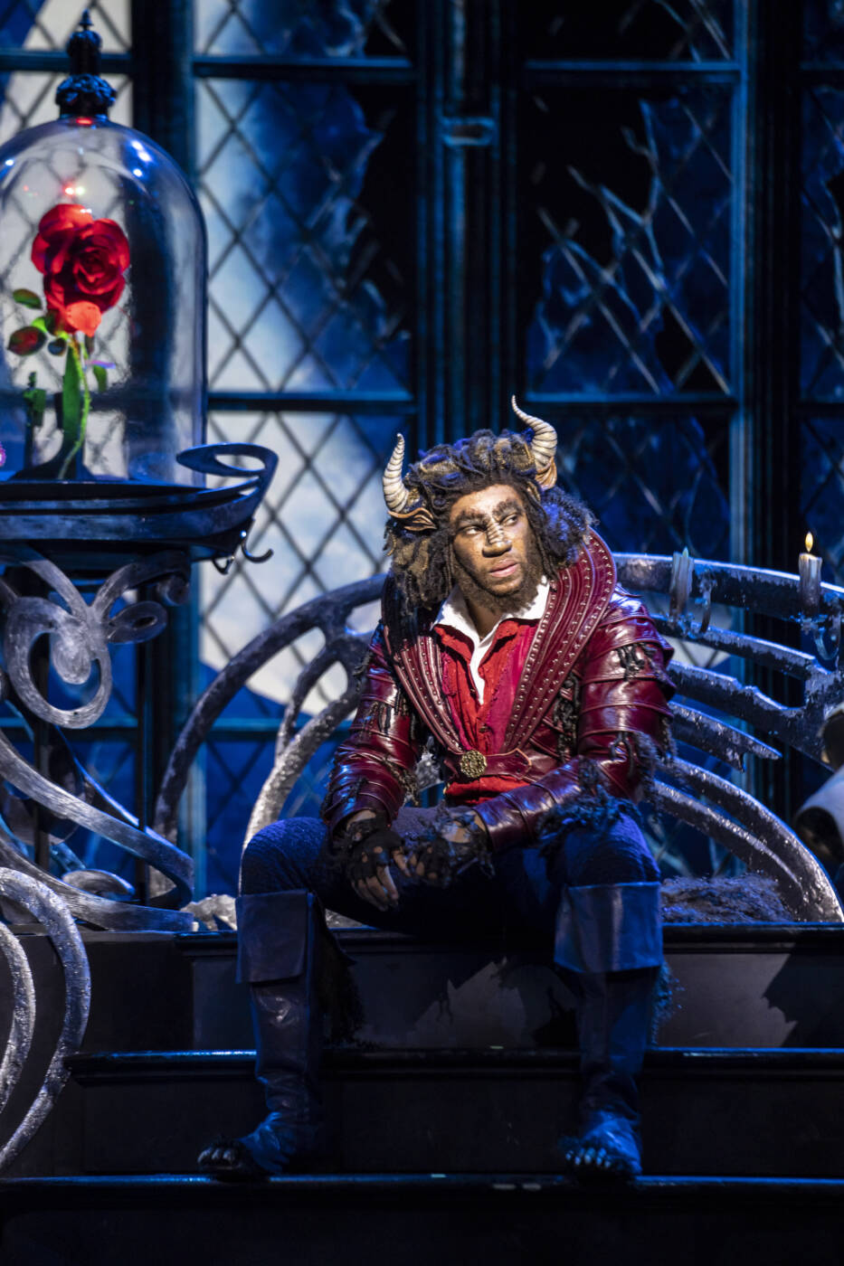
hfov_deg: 7.2
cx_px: 422
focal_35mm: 192
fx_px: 6753
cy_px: 633
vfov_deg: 10.7
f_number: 3.2
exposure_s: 1/100
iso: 1000
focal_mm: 192
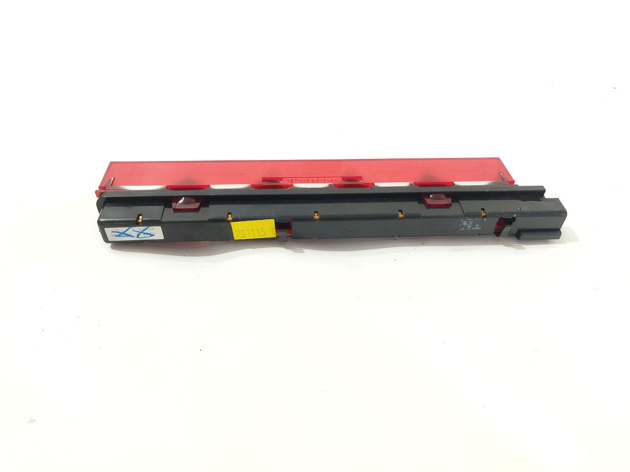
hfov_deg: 65.3
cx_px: 315
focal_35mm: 27
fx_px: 491
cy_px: 236
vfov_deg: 51.4
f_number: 1.79
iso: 384
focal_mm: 4.71
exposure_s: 1/50
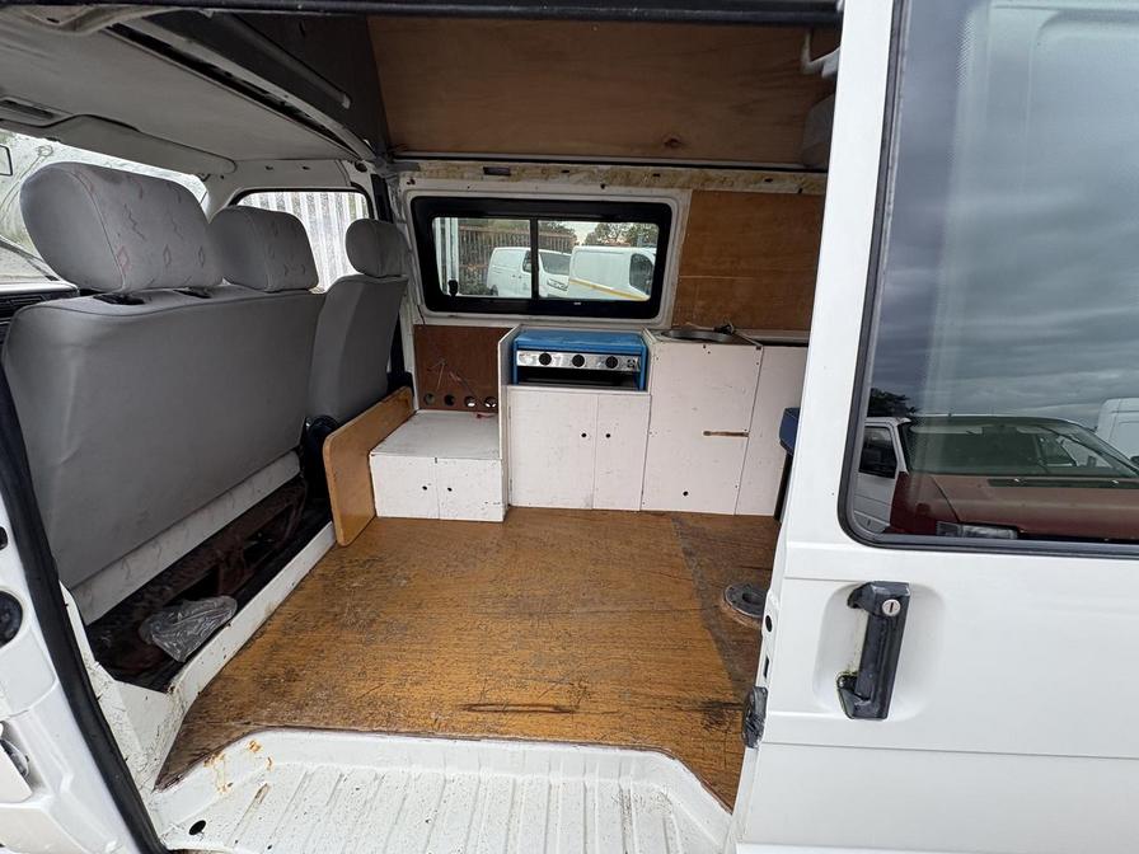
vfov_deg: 85.7
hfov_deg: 102.1
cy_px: 427
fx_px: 461
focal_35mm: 14
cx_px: 570
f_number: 2.2
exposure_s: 1/99
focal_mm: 2.22
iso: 80
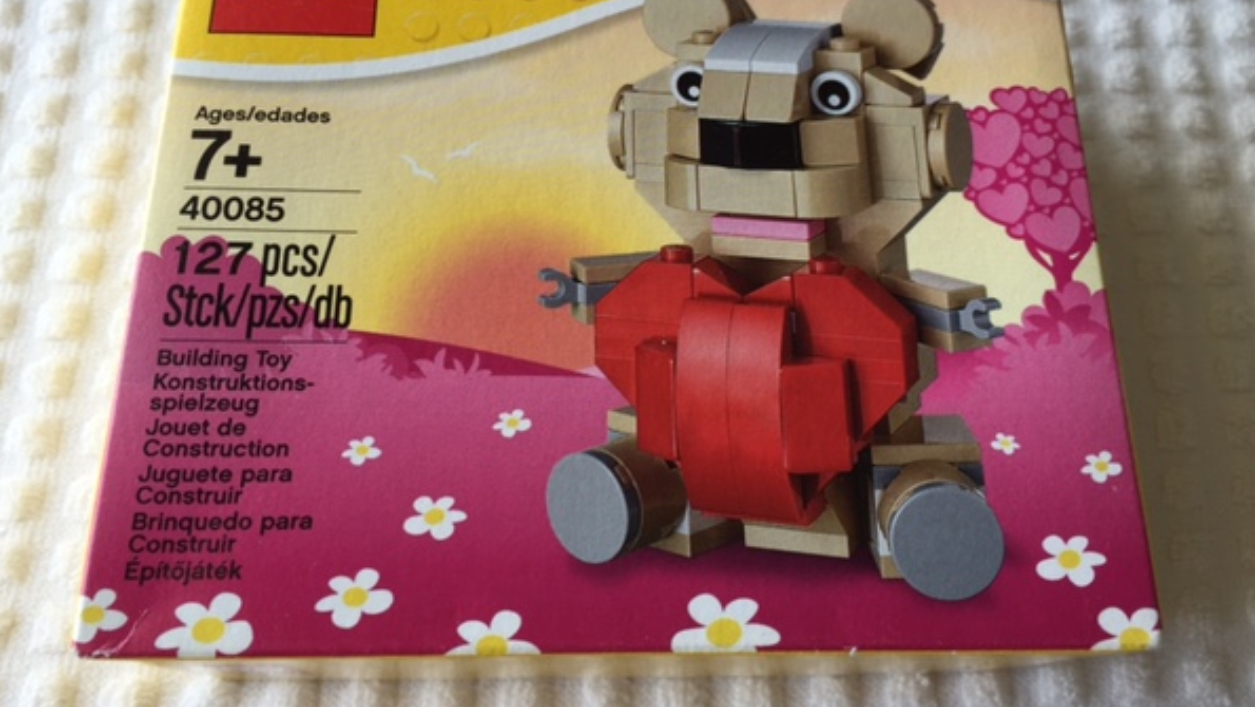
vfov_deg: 34.3
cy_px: 230
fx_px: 1132
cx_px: 654
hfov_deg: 58.0
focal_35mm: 34
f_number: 2.2
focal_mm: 4.15
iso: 32
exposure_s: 1/60
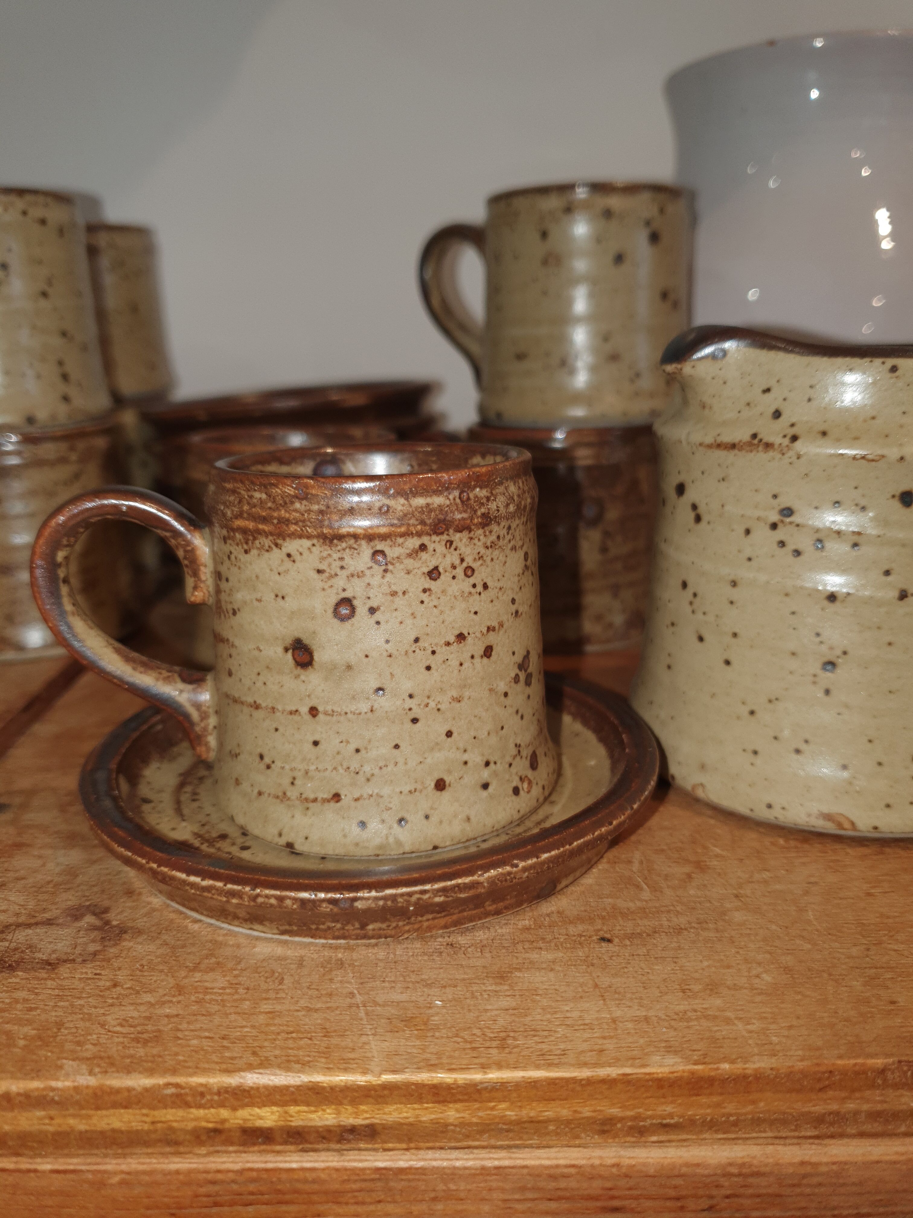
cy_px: 609
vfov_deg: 67.3
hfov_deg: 53.1
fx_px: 914
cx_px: 456
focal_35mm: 26
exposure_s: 1/62
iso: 50
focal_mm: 4.32
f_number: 1.5
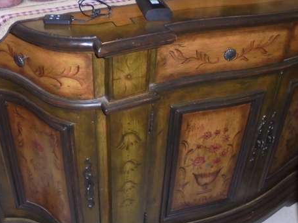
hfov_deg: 42.9
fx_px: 379
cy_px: 74
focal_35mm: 44
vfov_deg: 32.6
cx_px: 144
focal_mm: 4.6
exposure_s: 1/30
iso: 400
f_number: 3.5
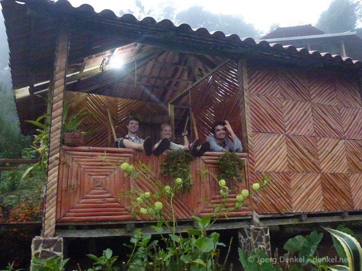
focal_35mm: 30
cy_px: 136
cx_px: 181
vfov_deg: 46.8
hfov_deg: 60.0
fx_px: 314
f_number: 3.5
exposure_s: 1/15
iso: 1600
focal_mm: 5.4
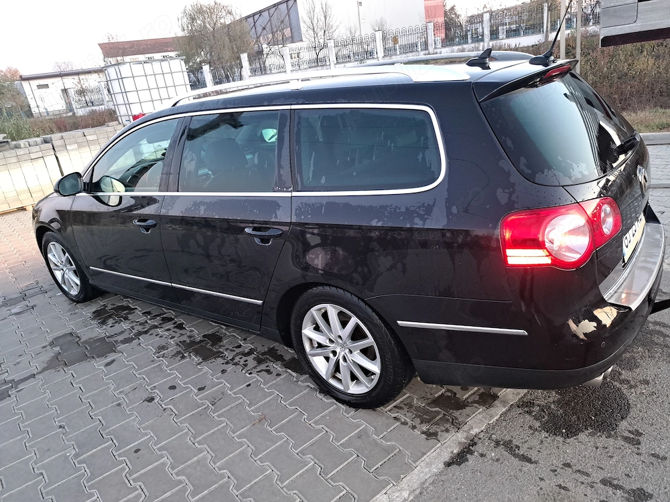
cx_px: 335
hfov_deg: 71.6
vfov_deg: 56.8
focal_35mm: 24
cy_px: 251
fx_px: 465
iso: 400
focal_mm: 5.23
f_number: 1.8
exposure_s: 1/33
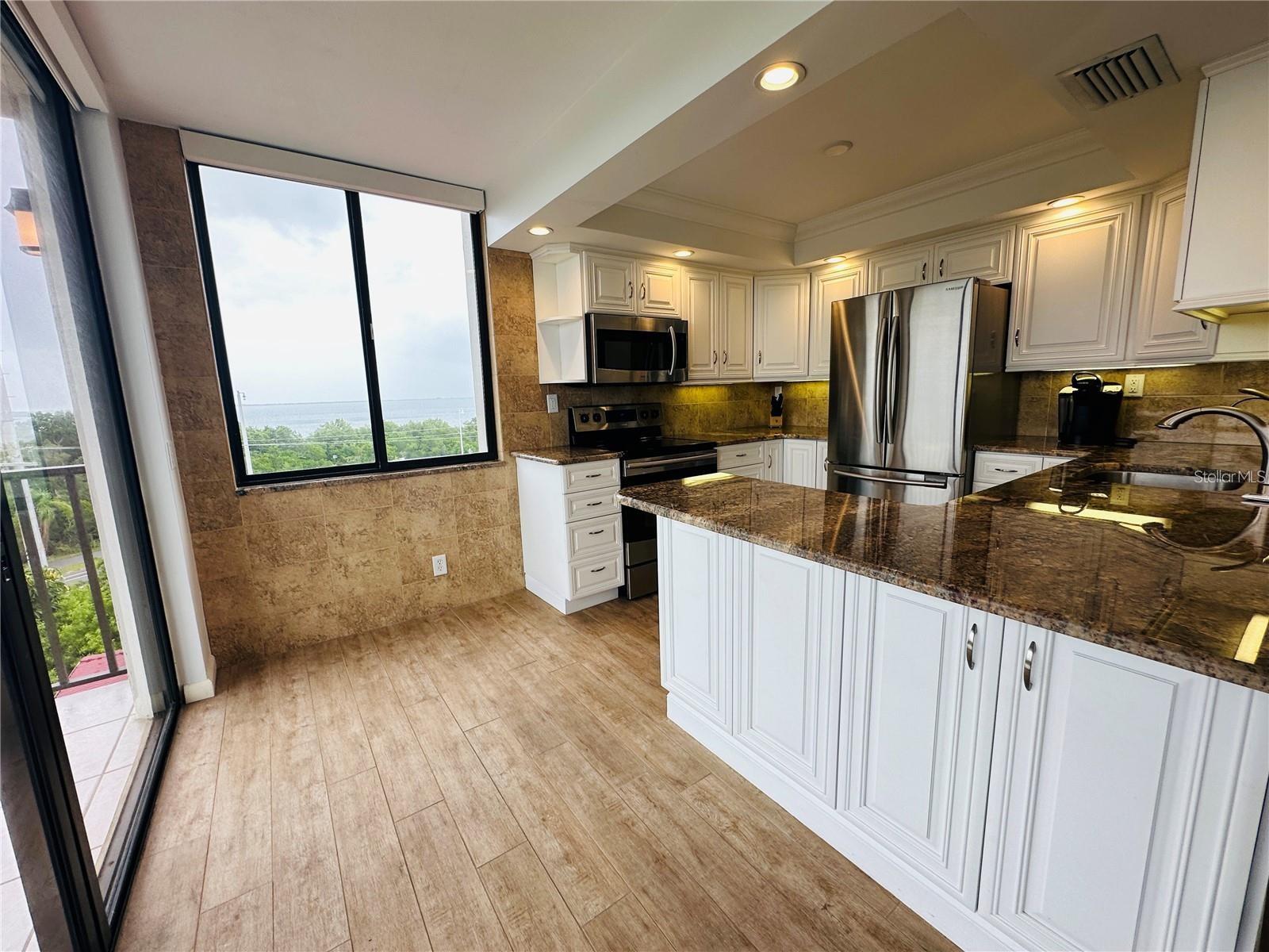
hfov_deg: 102.1
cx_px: 634
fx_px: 513
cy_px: 476
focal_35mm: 14
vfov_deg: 85.7
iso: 50
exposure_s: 1/120
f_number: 2.2
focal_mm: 2.22
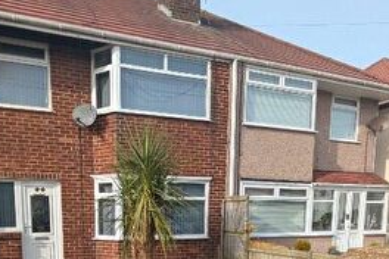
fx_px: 357
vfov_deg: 35.5
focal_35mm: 33
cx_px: 161
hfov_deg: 56.9
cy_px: 269
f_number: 1.7
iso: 52
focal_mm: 2.02
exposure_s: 1/1672
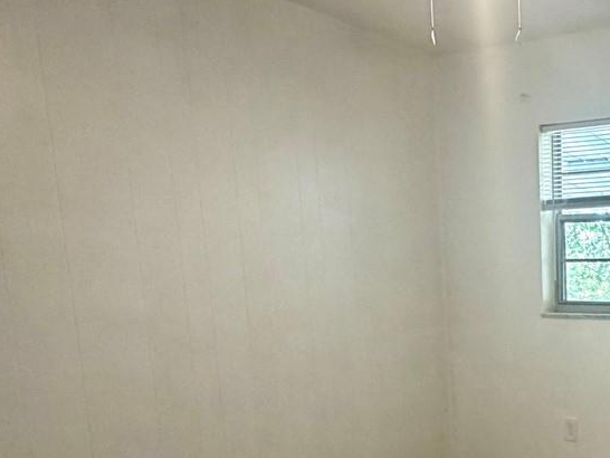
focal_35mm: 41
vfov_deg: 33.6
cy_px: 397
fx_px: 723
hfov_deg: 39.2
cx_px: 638
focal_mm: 2.22
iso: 250
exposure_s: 1/60
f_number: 2.2
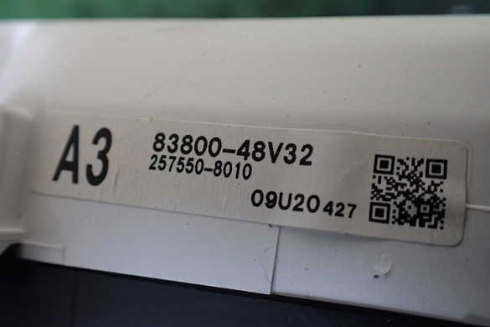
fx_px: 436
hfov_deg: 58.7
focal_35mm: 32
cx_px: 245
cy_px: 169
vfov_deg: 41.1
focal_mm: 5.4
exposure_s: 1/125
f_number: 2.3
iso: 250
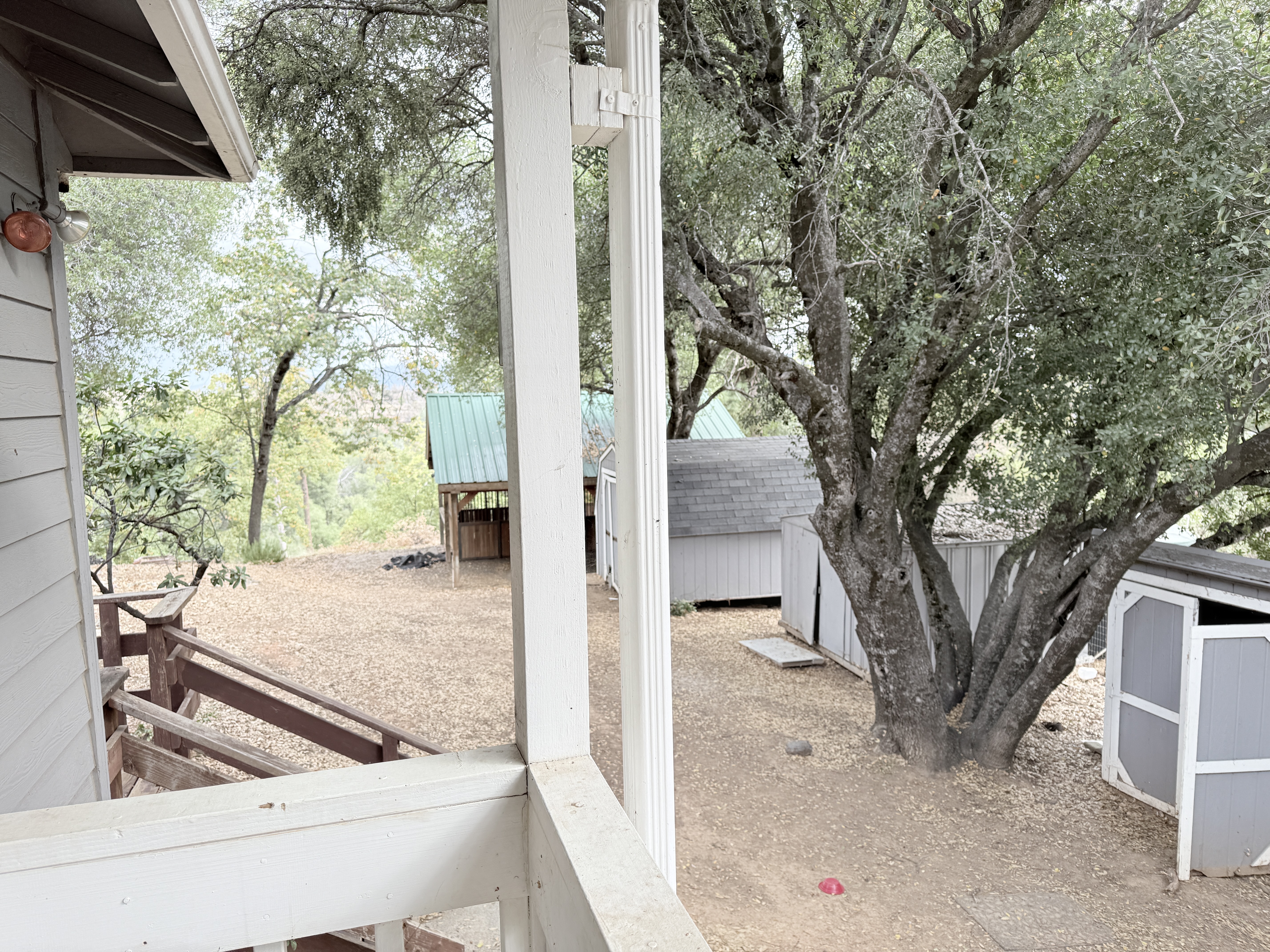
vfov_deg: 56.8
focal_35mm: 24
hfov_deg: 71.6
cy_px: 476
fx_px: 881
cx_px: 635
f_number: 1.78
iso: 80
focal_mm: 6.76
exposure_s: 1/426
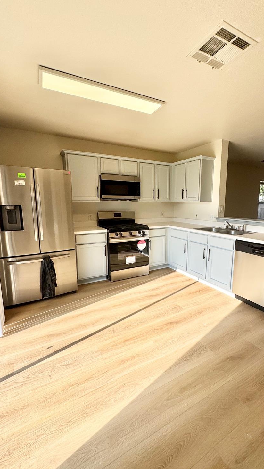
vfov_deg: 99.4
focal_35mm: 16
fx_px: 199
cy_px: 236
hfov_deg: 66.9
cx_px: 147
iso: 50
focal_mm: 2.22
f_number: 2.2
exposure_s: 1/944
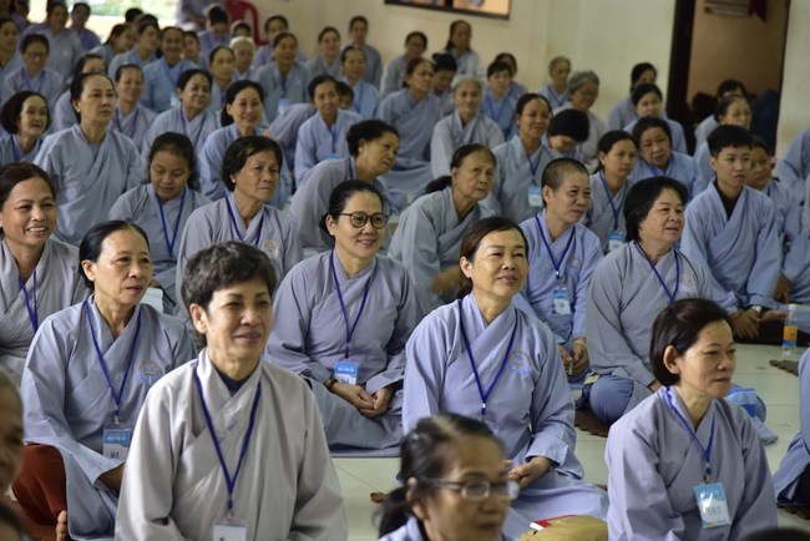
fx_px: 2363
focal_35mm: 105
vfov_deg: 13.1
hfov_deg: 19.4
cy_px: 270
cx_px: 405
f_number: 5
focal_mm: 105
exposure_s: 1/40
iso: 800
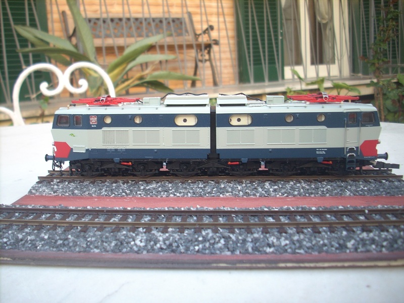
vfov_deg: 38.7
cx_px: 202
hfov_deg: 50.1
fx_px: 432
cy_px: 152
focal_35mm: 37
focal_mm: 6.2
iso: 64
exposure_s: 1/30
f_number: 2.8
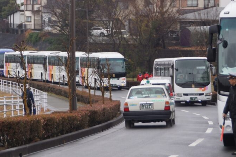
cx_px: 64
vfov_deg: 5.7
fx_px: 1579
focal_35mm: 241
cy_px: 64
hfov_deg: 8.5
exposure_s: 1/200
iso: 200
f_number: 5.6
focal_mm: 105
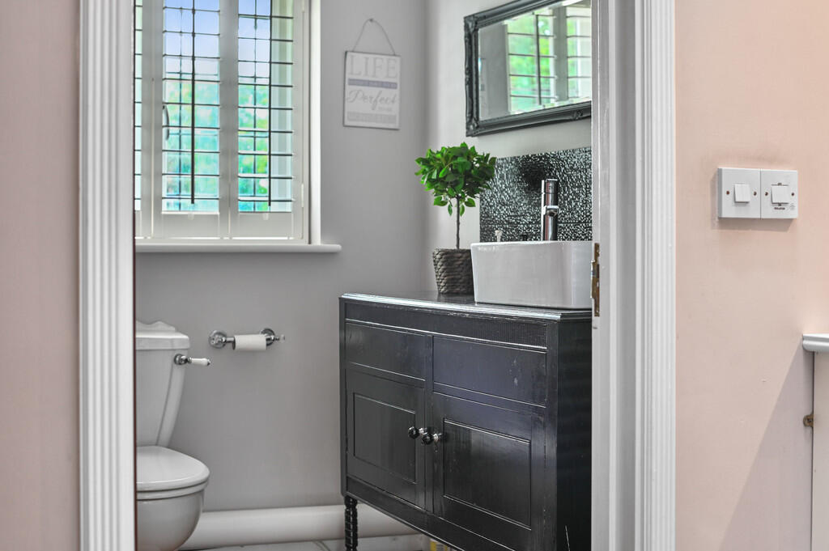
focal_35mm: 50
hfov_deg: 39.6
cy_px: 276
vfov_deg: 26.9
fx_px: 1150
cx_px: 414
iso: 400
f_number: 4.5
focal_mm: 50
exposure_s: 1
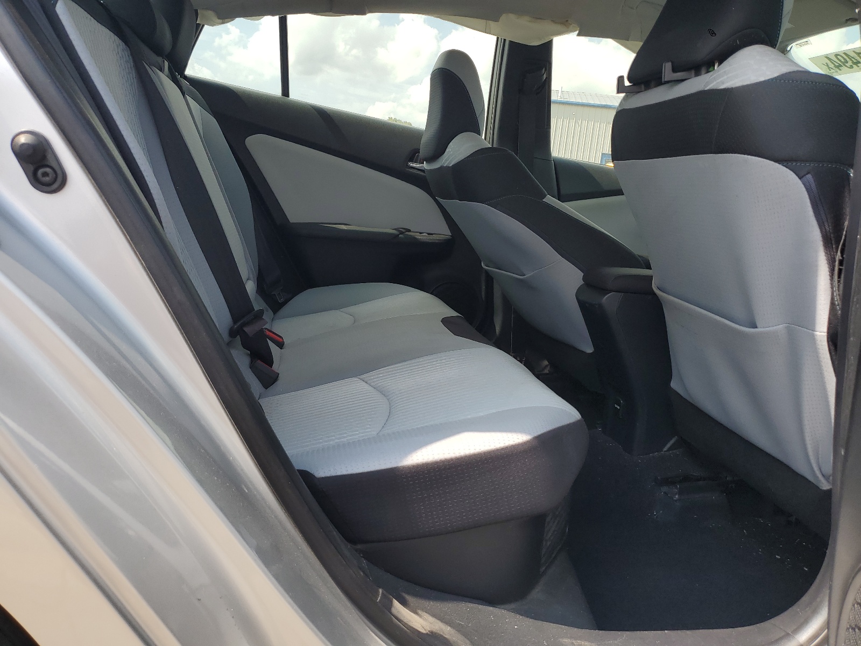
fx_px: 647
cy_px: 323
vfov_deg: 53.1
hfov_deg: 67.3
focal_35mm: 26
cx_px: 430
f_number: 1.5
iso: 50
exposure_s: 1/1250
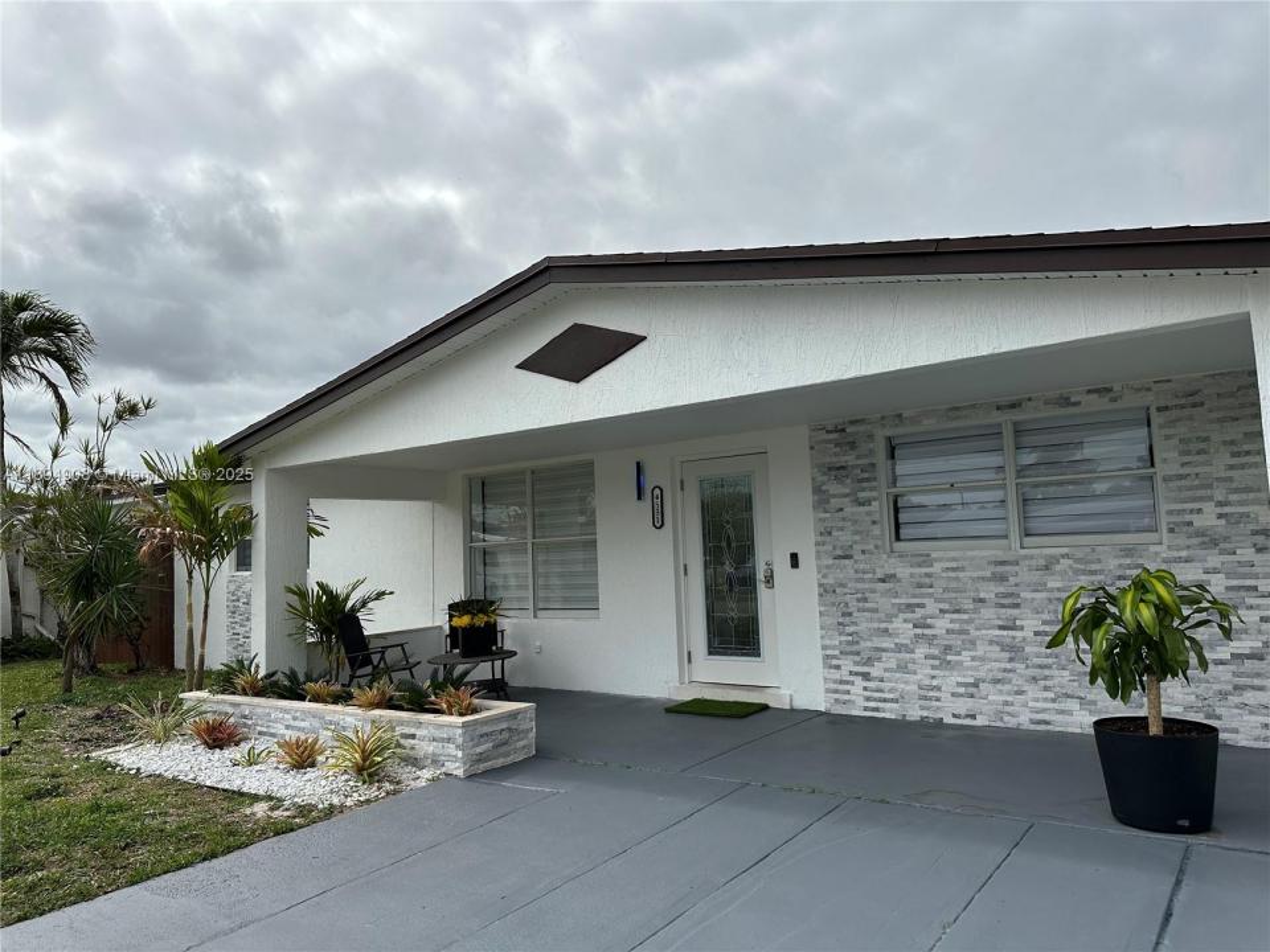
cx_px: 635
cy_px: 476
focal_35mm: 24
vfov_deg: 56.8
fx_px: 881
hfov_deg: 71.6
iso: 80
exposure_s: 1/9709
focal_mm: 6.86
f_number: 1.78
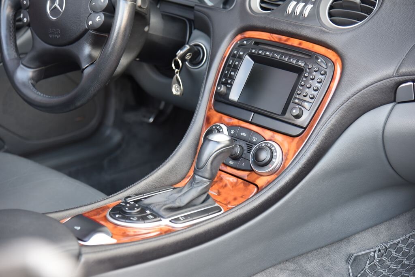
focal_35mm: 86
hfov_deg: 23.6
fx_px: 991
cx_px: 208
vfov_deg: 15.9
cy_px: 138
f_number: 4
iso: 500
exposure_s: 1/40
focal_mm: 86
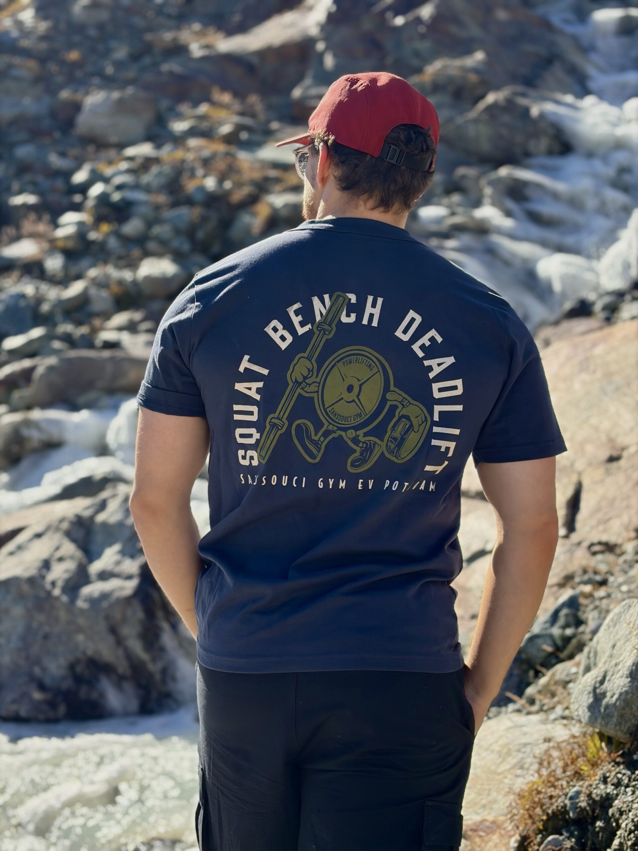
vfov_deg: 36.8
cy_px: 426
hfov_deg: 28.0
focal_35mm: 52
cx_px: 319
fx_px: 1278
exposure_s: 1/959
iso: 50
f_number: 1.6
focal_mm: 5.96
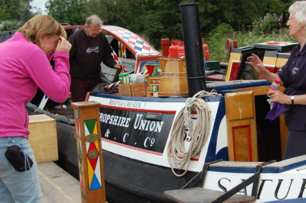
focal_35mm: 69
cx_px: 216
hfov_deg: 29.0
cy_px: 116
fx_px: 586
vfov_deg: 19.7
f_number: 8
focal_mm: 30
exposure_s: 1/250
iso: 200
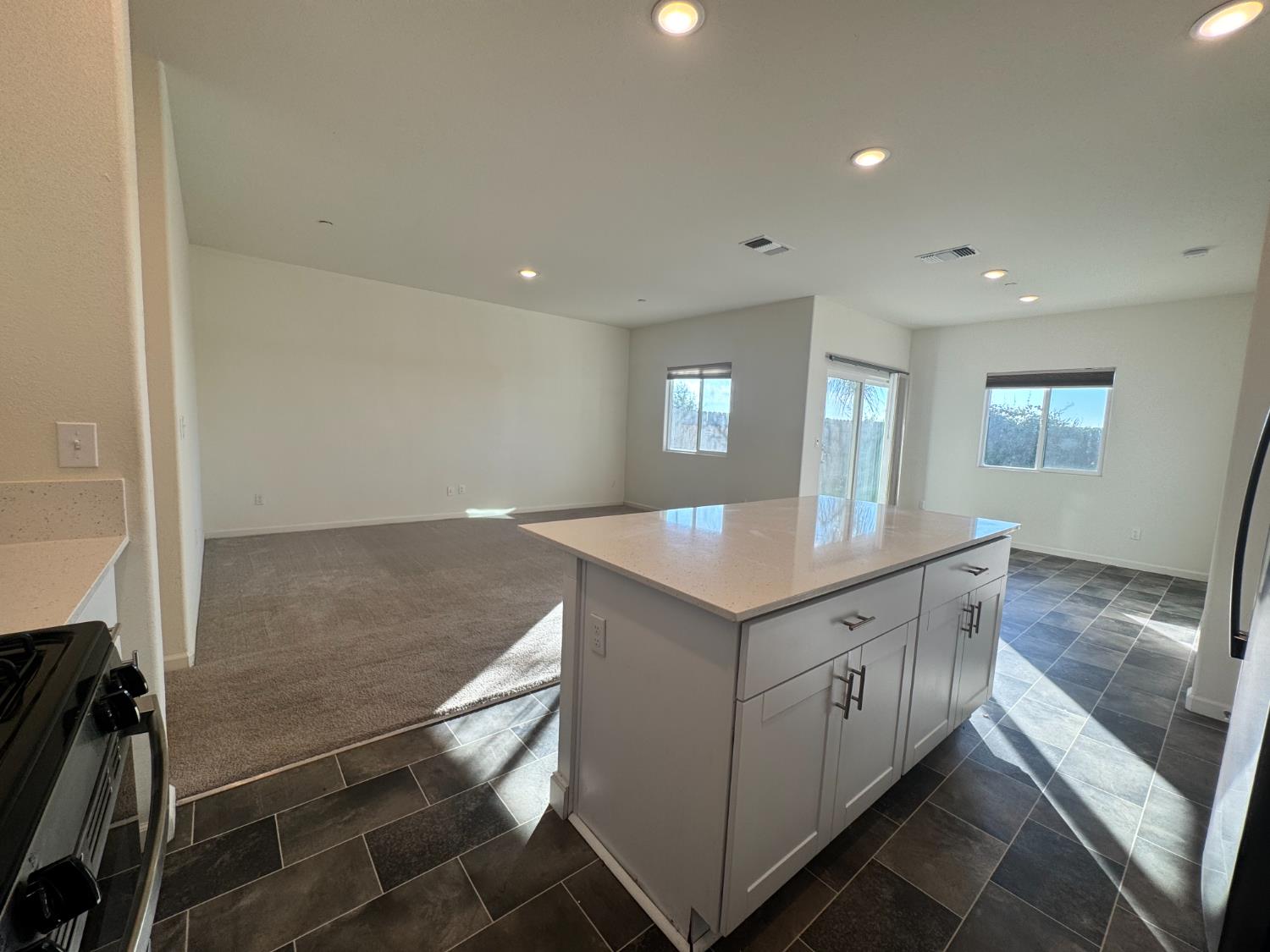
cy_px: 476
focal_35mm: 14
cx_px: 635
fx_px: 514
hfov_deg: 102.1
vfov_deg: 85.7
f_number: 2.2
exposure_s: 1/154
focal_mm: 2.22
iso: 40
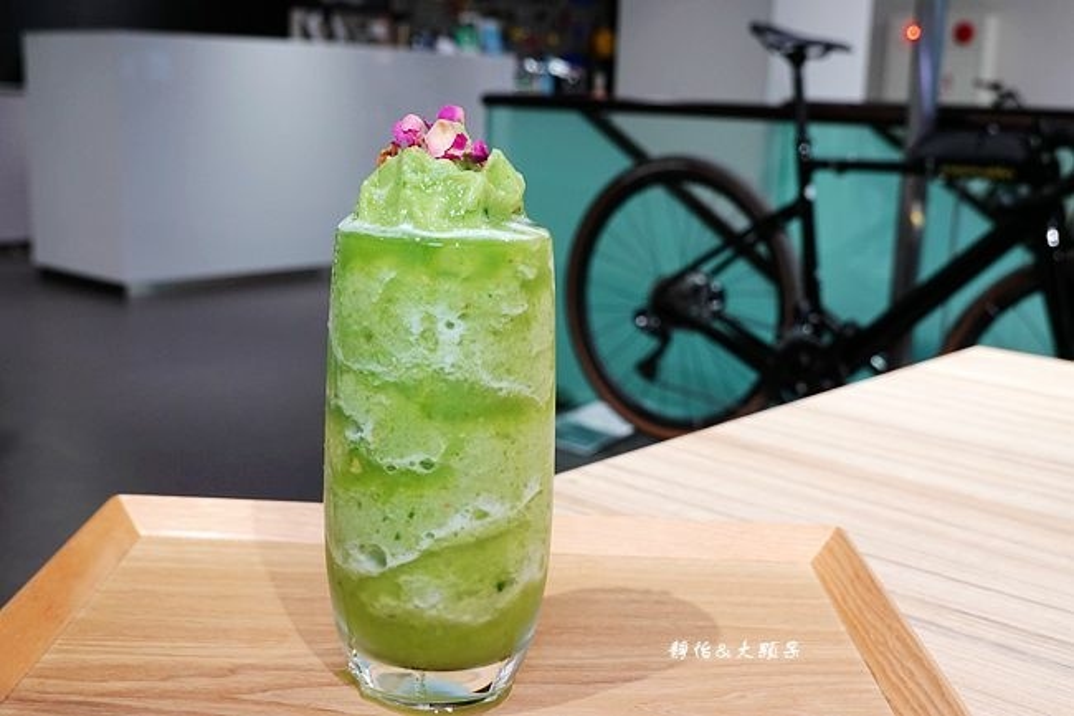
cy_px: 358
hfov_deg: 44.5
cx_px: 537
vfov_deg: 30.5
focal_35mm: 44
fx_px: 1312
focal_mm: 16.21
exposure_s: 1/50
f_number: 4
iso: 500
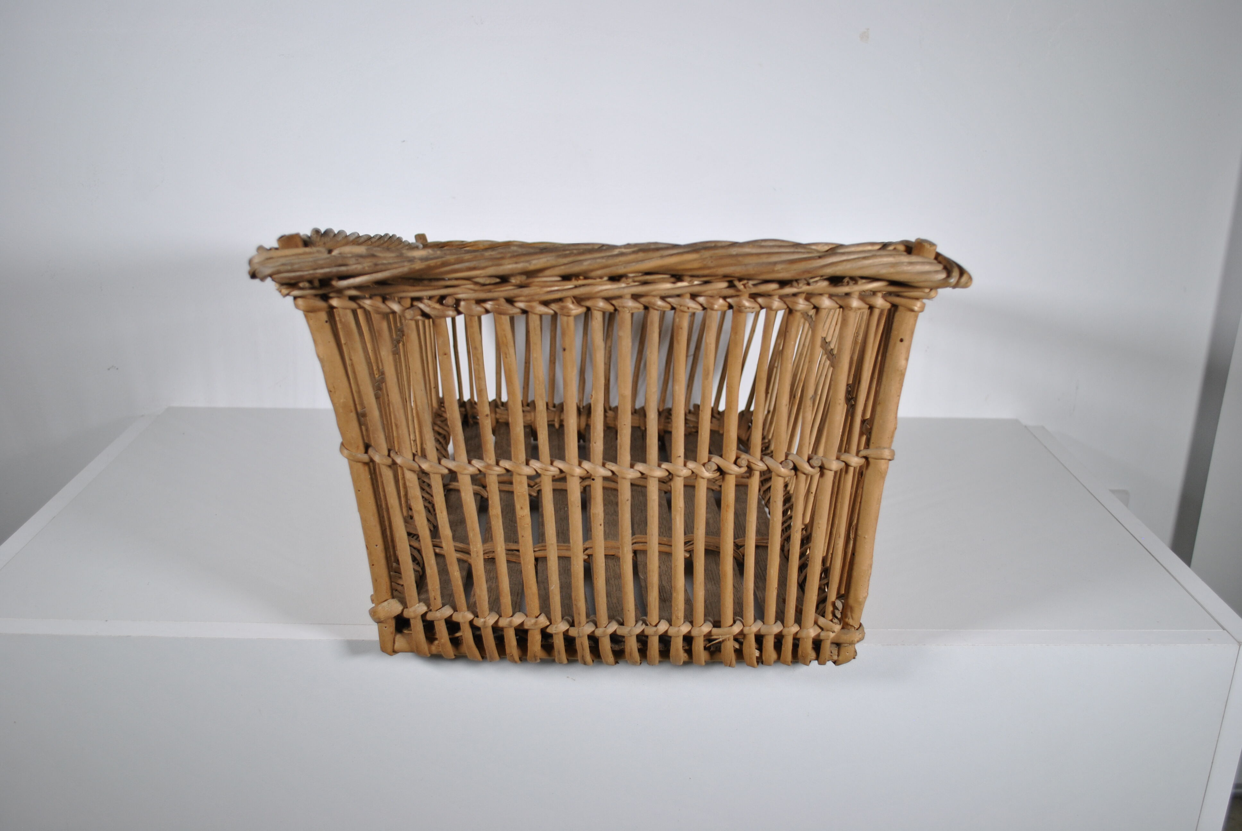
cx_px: 621
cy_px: 416
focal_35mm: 33
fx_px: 1140
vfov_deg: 40.1
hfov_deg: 57.2
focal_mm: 22
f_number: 4
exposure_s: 1/100
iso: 200
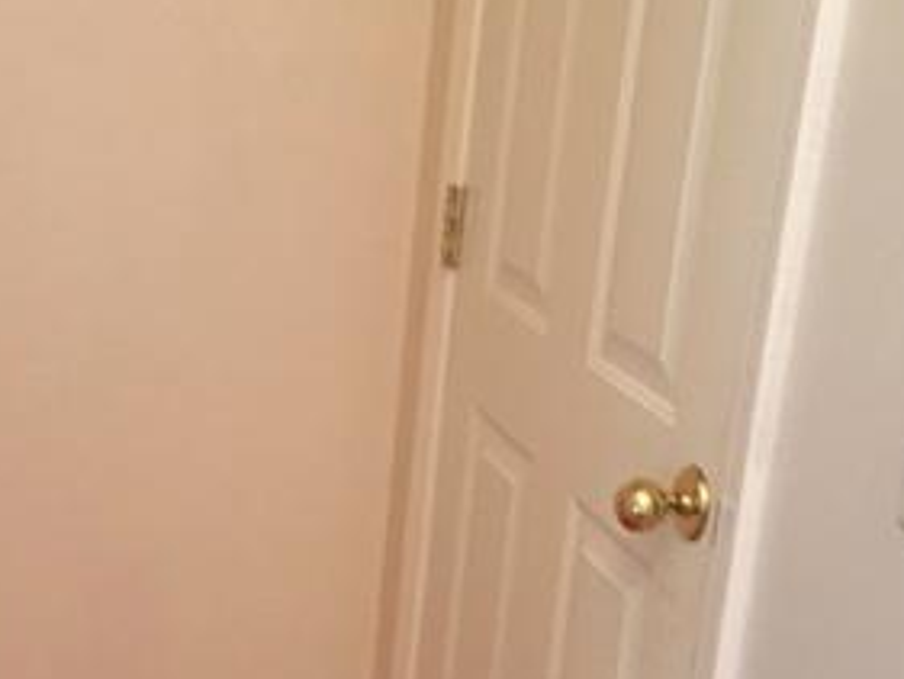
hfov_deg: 29.0
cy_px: 438
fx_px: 1724
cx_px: 232
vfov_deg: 22.2
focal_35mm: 66
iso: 200
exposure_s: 1/17
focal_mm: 4.15
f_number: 2.2
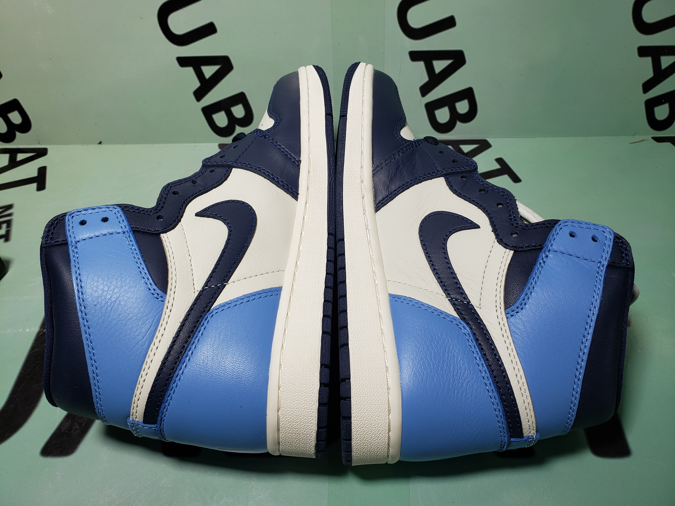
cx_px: 338
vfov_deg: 53.1
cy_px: 253
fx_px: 507
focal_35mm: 26
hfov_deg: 67.3
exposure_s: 1/224
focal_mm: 4.3
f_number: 2.4
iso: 50
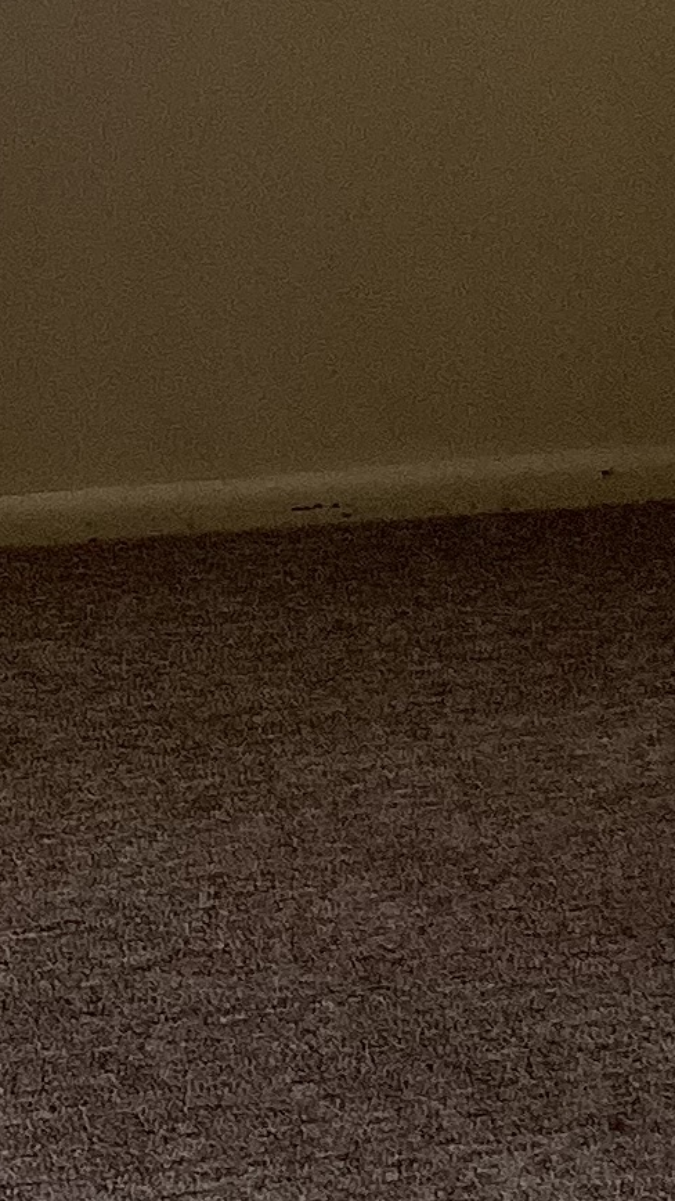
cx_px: -660
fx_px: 4043
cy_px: -304
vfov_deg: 16.1
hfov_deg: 9.0
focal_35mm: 127
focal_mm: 3.3
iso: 100
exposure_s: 1/120
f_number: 2.4
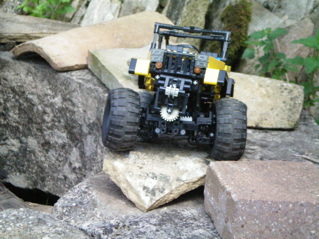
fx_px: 1051
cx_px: 160
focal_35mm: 114
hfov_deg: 17.3
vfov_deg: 13.0
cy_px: 120
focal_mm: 18.9
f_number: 5.9
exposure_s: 1/250
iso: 250
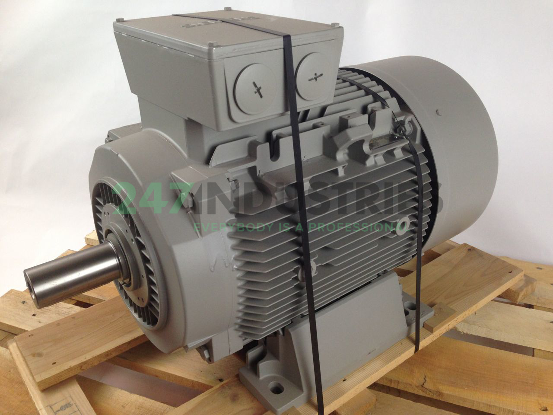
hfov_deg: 55.4
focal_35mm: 33
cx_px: 276
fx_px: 527
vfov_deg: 42.9
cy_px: 208
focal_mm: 4.12
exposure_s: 1/120
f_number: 2.4
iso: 80
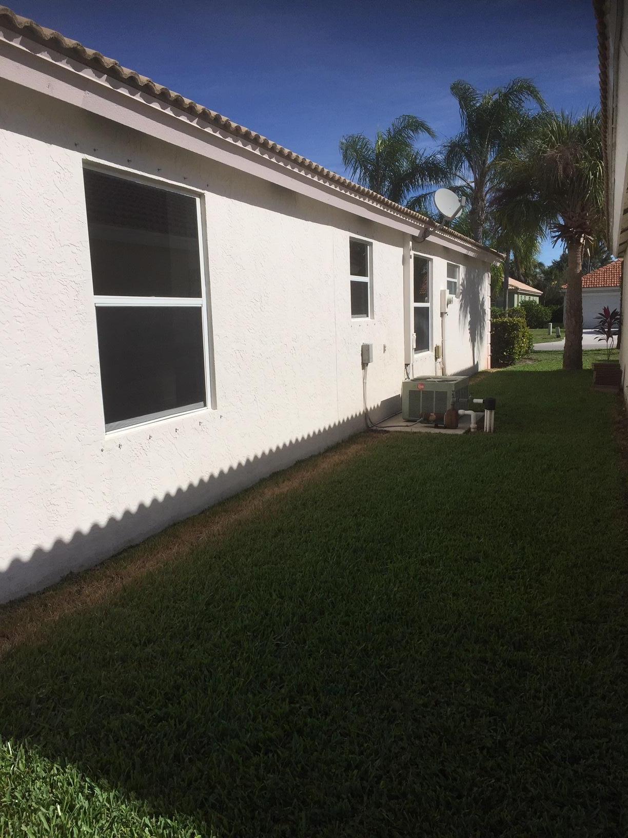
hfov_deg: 48.2
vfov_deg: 61.7
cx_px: 314
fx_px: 701
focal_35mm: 29
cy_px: 419
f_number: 2.2
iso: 32
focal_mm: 4.15
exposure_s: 1/6623
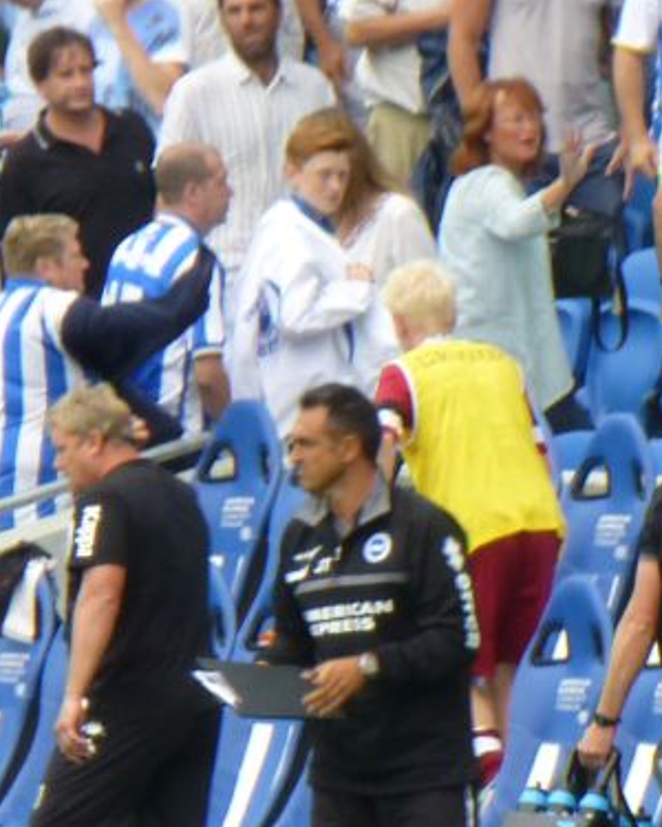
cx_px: 1099
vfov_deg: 1.4
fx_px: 33234
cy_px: 673
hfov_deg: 1.1
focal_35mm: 1357
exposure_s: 1/125
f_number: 6.2
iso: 250
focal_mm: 77.4
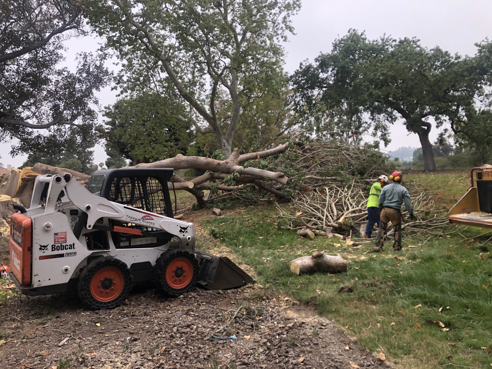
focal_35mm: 28
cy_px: 184
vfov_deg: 49.7
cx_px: 246
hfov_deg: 63.4
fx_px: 398
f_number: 1.8
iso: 20
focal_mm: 3.99
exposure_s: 1/353
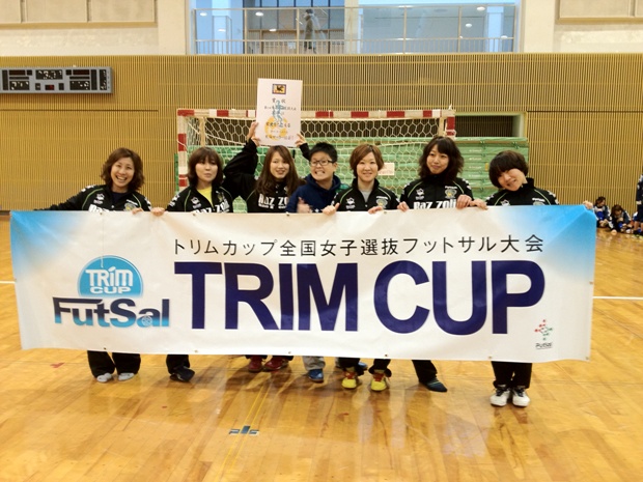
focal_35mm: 35
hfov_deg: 52.6
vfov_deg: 40.7
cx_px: 322
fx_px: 650
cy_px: 241
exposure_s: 1/20
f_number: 2.4
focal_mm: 4.28
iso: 100
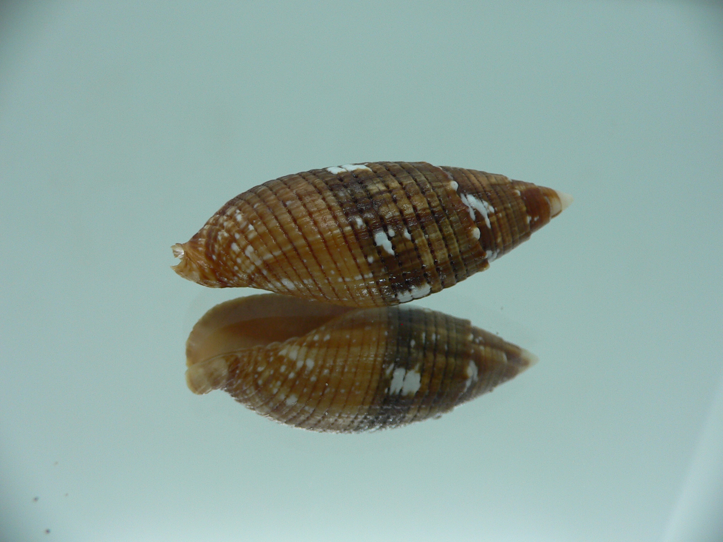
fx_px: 731
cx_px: 362
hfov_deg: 52.6
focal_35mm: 35
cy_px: 271
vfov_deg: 40.7
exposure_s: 1/60
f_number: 2.8
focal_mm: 4.6
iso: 80
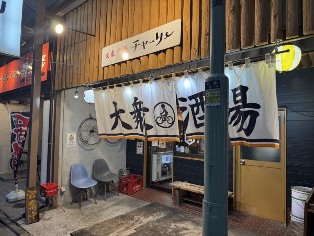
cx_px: 157
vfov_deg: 56.8
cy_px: 118
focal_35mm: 24
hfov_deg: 71.6
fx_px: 218
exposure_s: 1/100
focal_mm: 6.76
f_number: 1.78
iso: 160
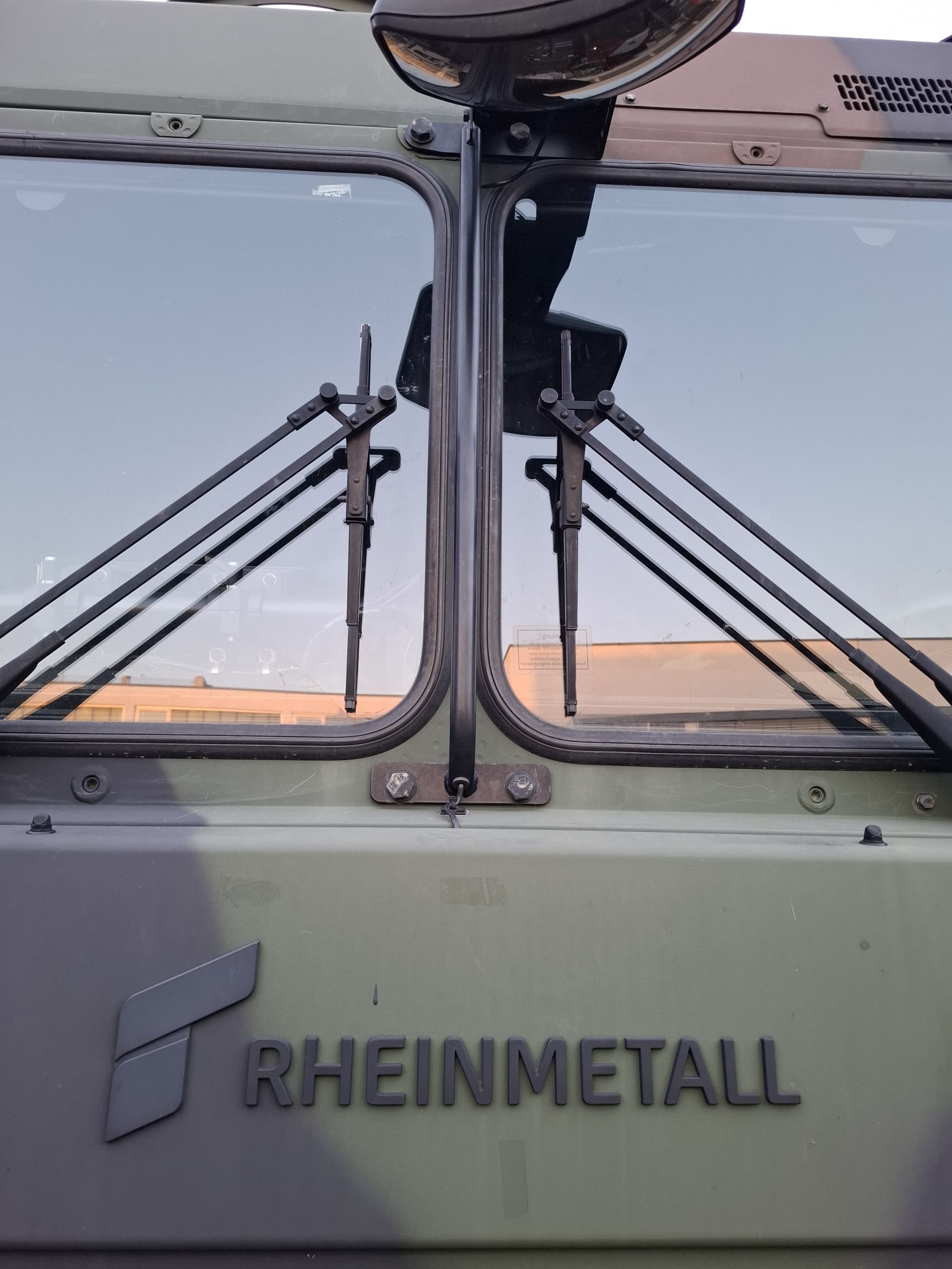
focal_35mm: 23
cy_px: 634
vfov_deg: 73.9
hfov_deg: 58.9
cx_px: 476
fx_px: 843
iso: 200
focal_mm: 5.54
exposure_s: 1/100
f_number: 1.8
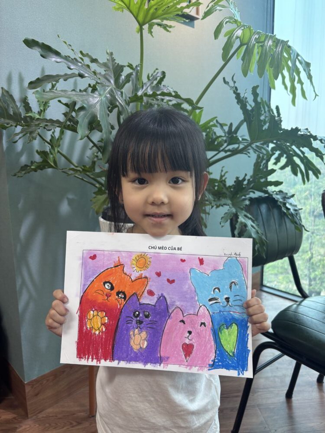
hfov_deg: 53.1
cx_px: 162
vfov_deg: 67.3
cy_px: 216
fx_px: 325
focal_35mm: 26
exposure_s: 1/100
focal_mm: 5.96
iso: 80
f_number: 1.6
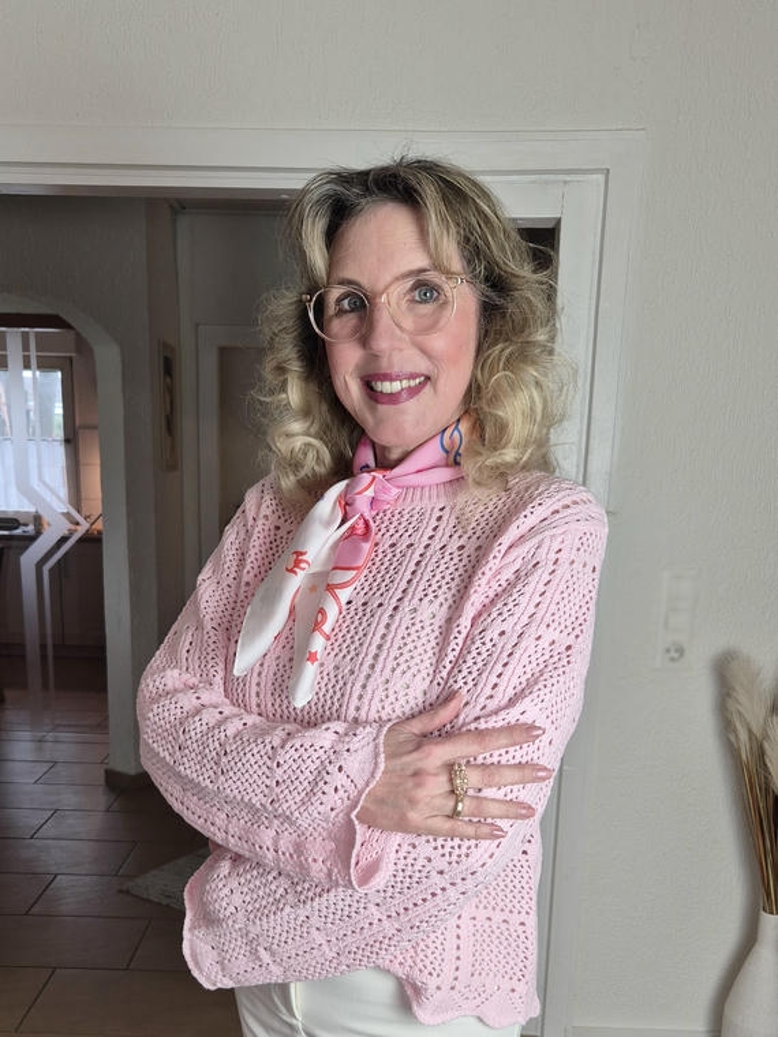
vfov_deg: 73.9
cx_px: 389
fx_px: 689
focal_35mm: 23
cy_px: 518
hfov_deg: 58.9
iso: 100
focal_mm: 5.4
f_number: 1.8
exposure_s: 1/100
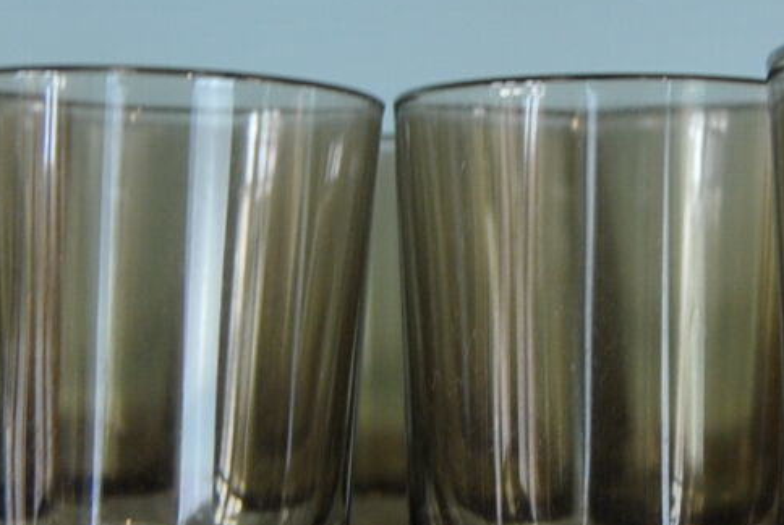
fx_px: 2878
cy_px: 225
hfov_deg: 15.5
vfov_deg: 10.4
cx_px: 526
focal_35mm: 132
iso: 200
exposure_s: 1/50
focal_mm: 22
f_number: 3.5
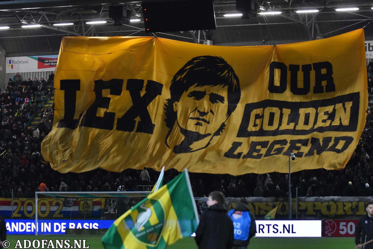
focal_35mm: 112
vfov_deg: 12.2
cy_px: 124
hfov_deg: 18.2
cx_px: 186
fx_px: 1166
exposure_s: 1/200
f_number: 2.8
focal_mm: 75
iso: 2500
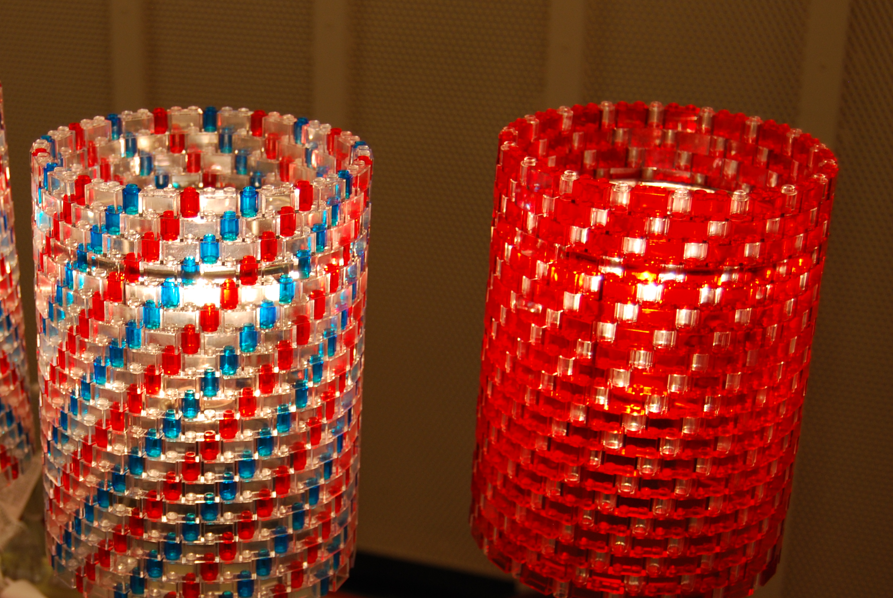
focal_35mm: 74
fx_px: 1833
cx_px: 191
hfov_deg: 26.9
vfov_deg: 18.5
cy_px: 404
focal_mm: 31
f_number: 5
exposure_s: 1/100
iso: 200
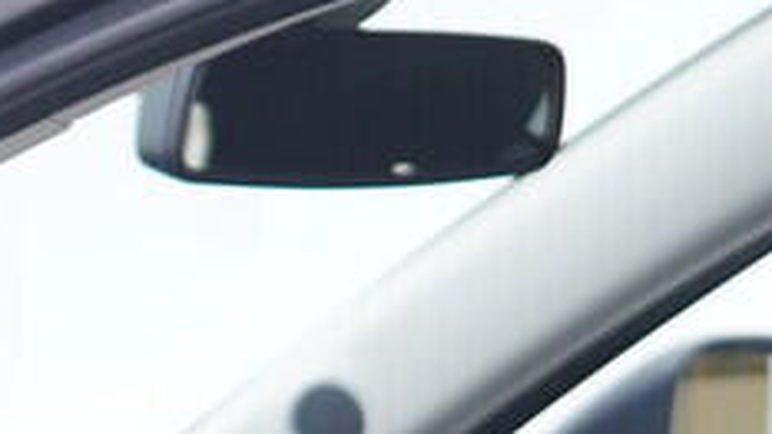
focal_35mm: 233
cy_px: 1338
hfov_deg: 8.7
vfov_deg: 4.9
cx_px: -812
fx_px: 4769
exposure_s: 1/40
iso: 125
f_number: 2.8
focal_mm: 24
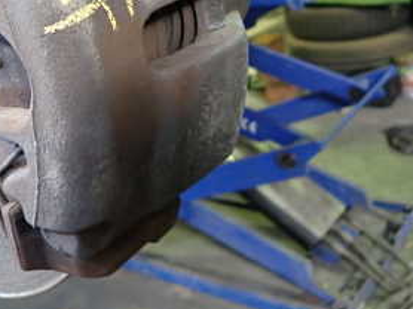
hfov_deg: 34.7
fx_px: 644
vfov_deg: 26.0
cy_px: 24
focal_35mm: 54
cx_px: 98
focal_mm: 4.5
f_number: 2
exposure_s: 1/30
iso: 400
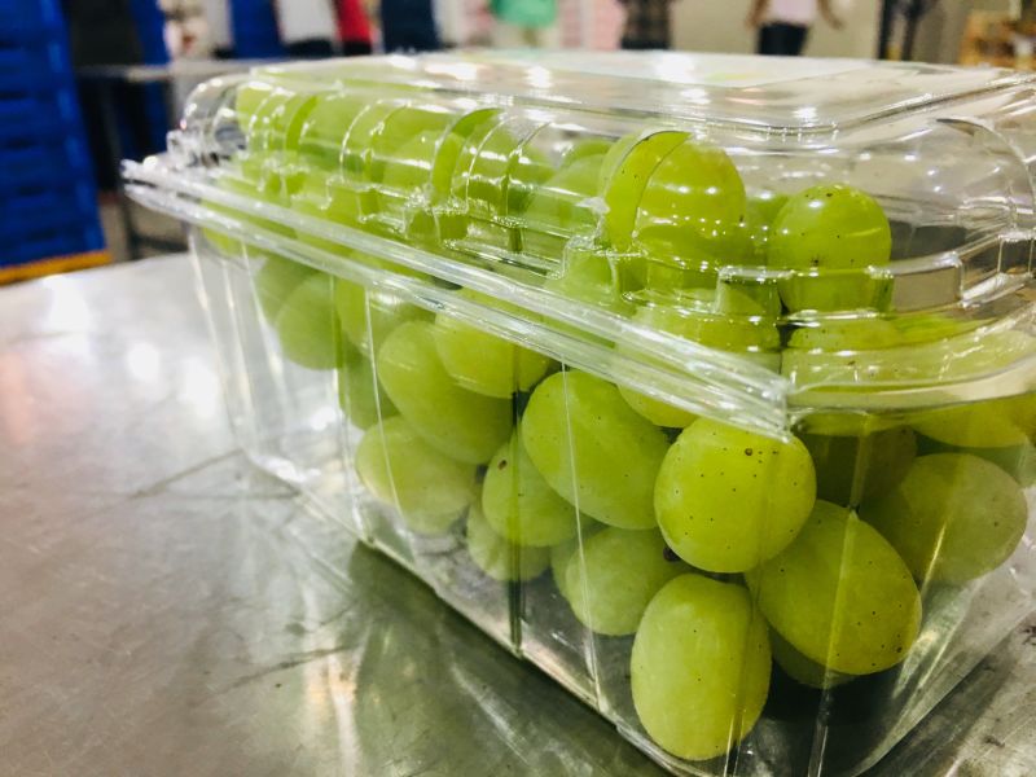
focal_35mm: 29
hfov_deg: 61.7
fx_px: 868
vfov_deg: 48.2
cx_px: 518
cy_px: 388
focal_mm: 4.15
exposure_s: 1/33
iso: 125
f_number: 2.2
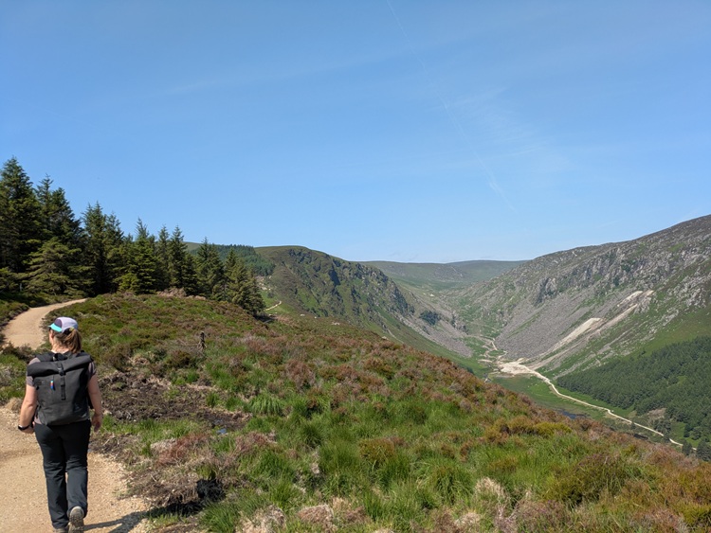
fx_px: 514
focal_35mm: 25
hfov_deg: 69.4
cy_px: 266
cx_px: 356
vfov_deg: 54.9
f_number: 1.89
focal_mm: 5.43
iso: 51
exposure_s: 1/1420
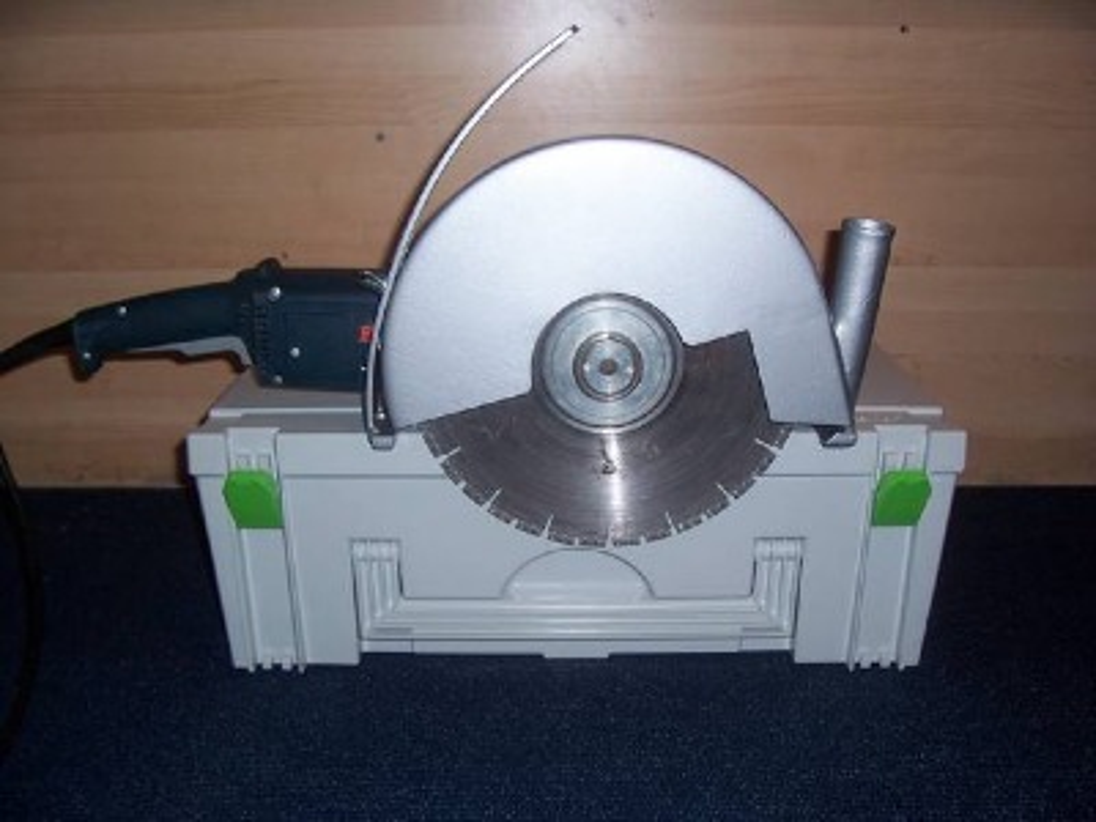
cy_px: 411
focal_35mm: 34
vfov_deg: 41.8
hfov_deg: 54.0
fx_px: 1076
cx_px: 548
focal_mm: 5.6
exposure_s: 1/60
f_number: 2.7
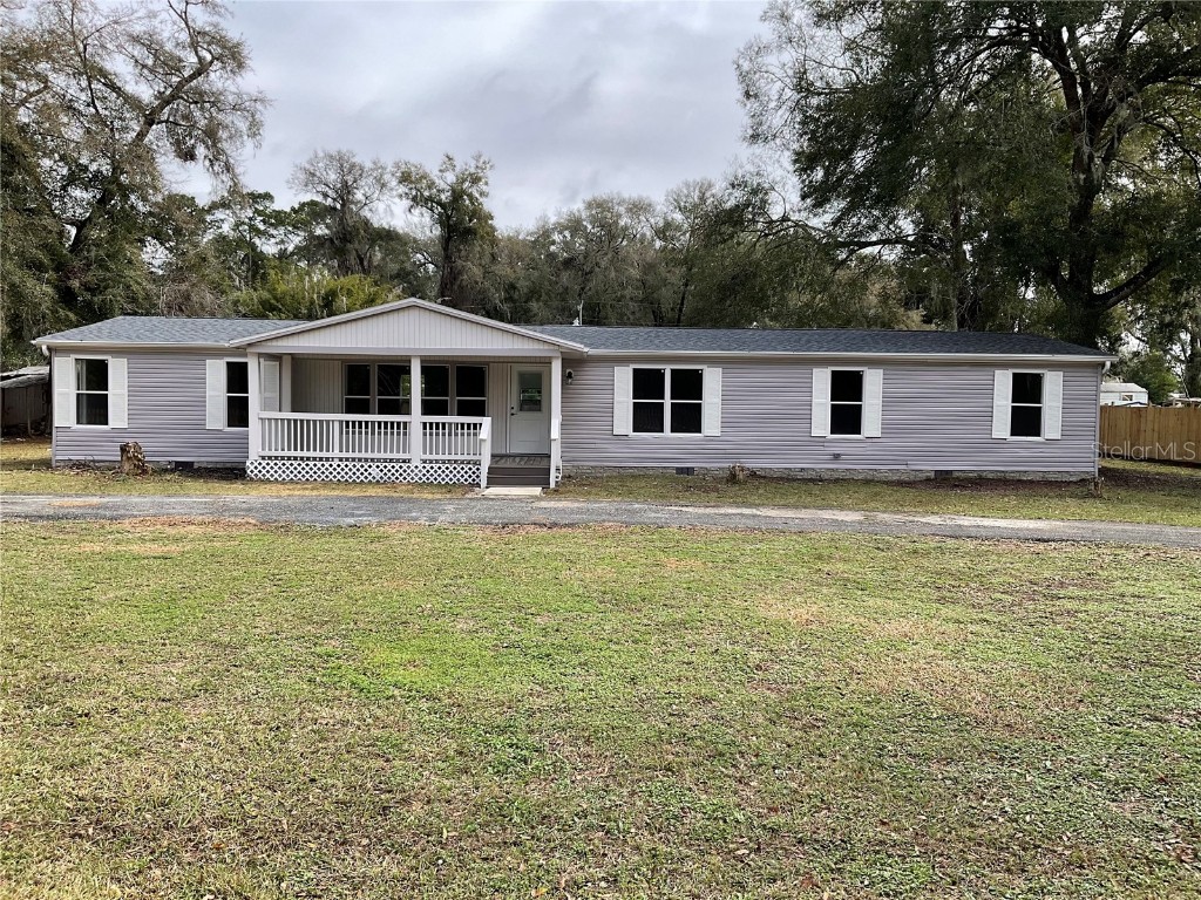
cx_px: 600
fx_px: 1006
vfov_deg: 48.2
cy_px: 450
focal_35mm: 29
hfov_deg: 61.7
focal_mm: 3
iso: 16
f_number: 1.8
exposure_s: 1/1168
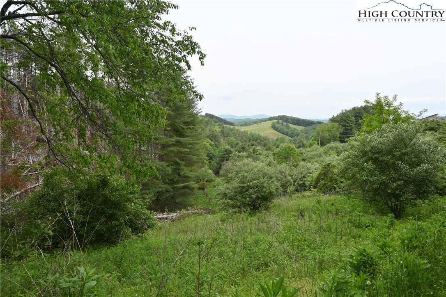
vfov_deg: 53.1
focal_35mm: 24
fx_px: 297
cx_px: 223
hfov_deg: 73.7
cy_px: 148
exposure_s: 1/250
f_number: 5.6
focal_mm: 16
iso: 110
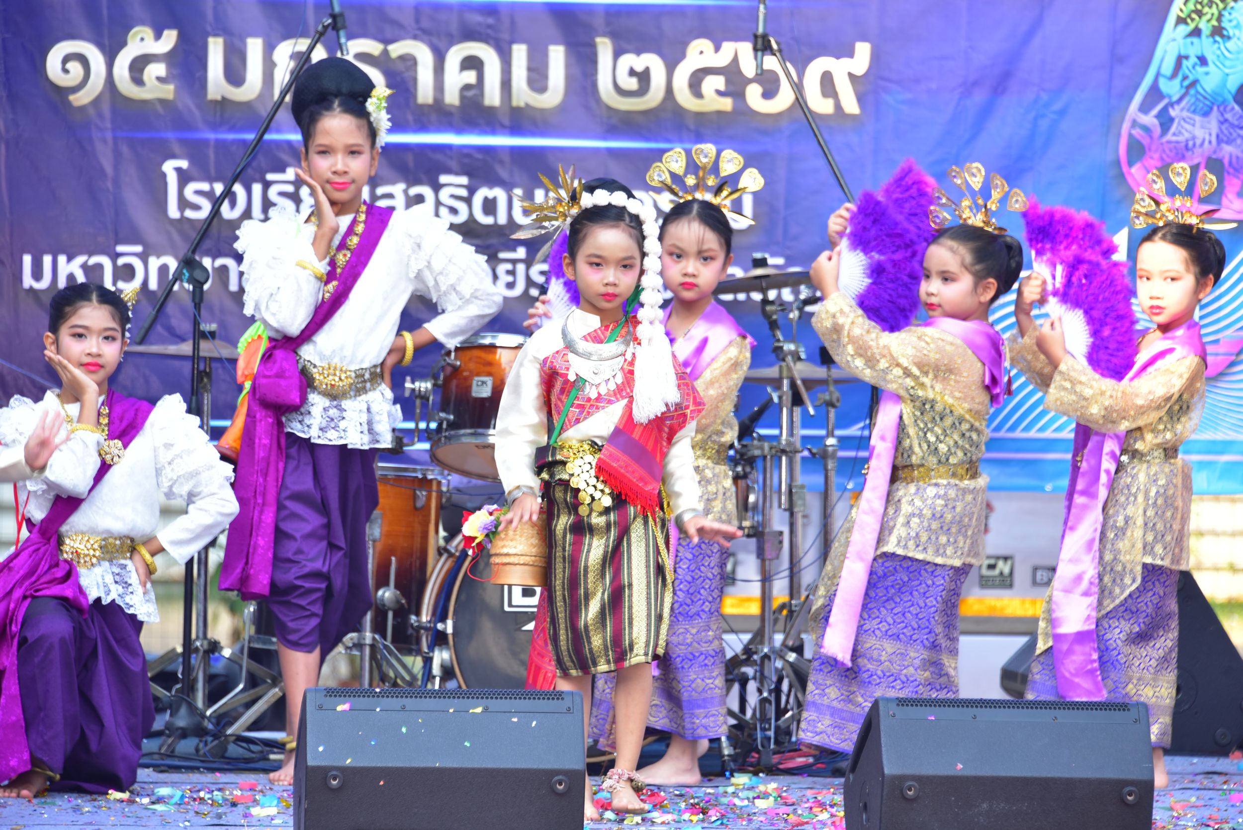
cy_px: 415
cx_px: 622
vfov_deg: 6.9
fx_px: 6908
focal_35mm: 200
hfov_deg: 10.3
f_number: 6.3
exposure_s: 1/125
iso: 200
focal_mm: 200
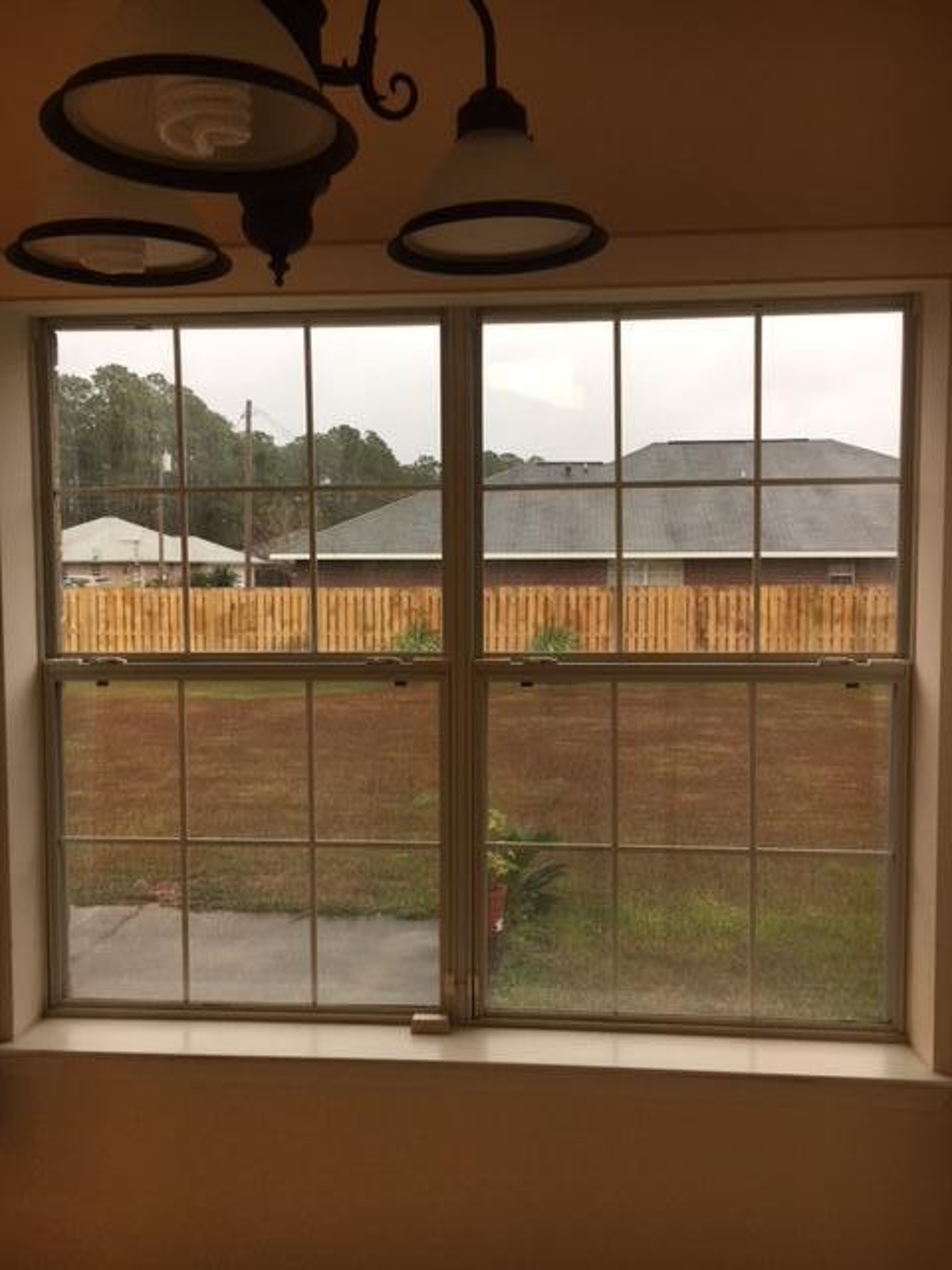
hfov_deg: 48.2
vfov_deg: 61.7
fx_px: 1063
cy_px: 635
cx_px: 476
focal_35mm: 29
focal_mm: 4.15
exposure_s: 1/120
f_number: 2.2
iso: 32
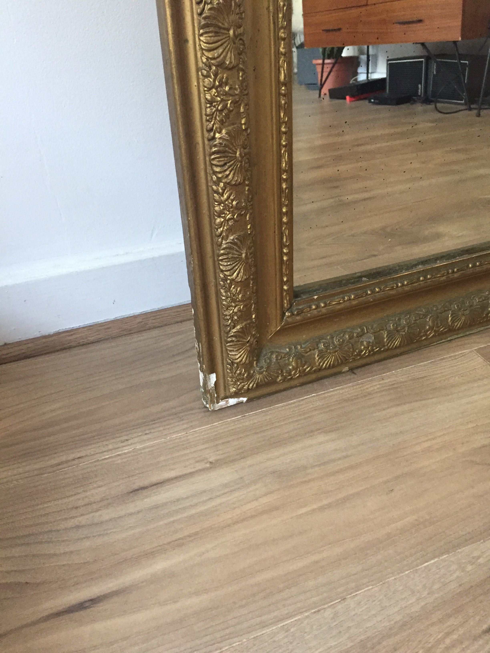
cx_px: 245
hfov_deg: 48.2
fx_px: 547
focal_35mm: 29
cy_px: 326
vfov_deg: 61.7
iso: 250
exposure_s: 1/33
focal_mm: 4.15
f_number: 2.2
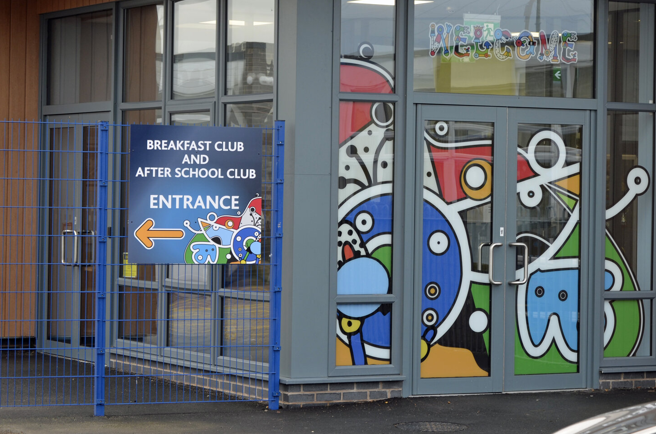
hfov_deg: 17.5
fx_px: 2122
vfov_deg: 11.7
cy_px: 140
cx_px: 462
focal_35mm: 117
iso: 250
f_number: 5.6
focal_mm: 55
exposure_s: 1/125
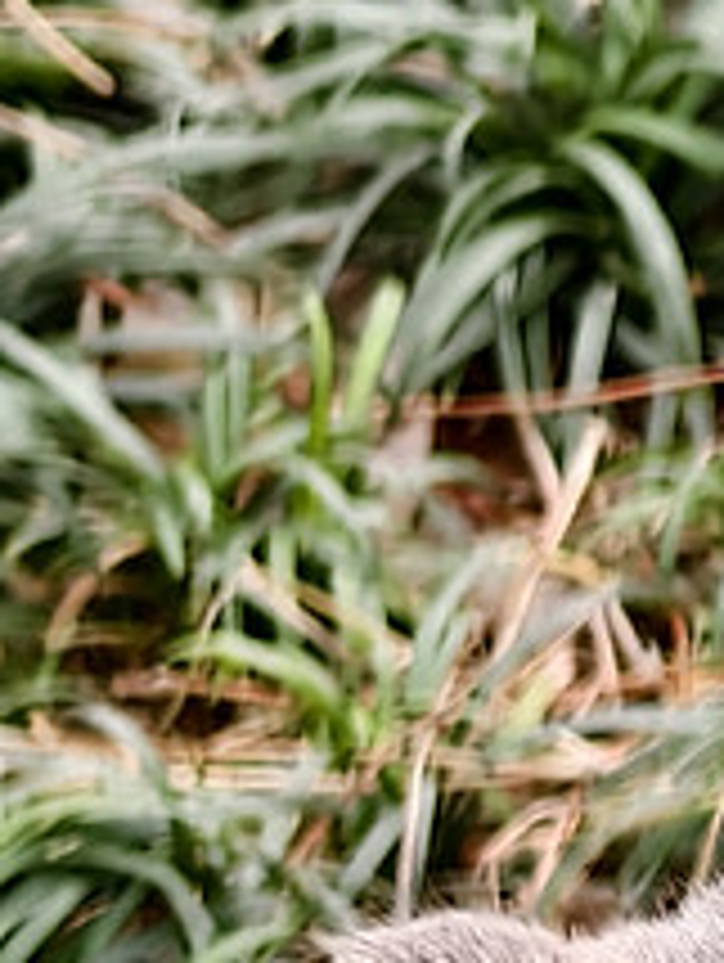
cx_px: 1016
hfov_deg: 1.7
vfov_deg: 2.3
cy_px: 1467
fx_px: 23963
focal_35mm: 861
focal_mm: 22.48
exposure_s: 1/33.4
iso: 753
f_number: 2.27
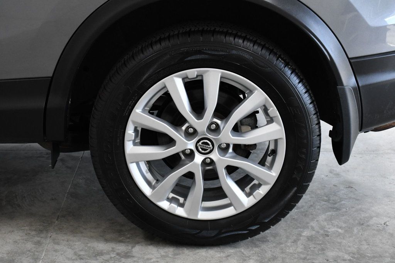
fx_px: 735
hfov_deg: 30.1
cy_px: 132
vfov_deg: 20.3
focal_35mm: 67
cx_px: 198
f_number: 10
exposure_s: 1/400
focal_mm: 45
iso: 2500
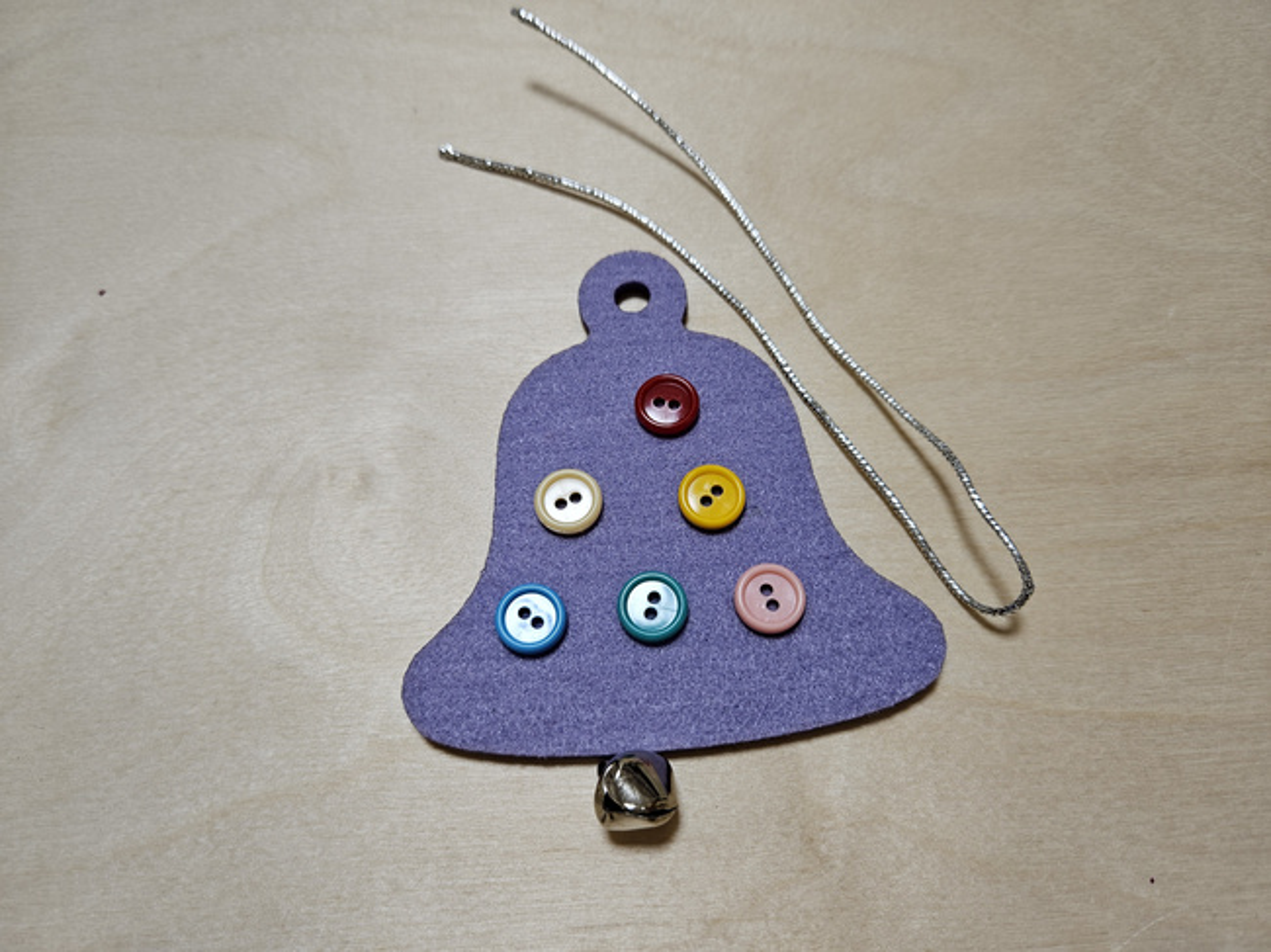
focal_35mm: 23
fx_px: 844
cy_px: 476
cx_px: 636
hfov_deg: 73.9
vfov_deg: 58.8
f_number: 1.8
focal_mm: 5.4
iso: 100
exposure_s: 1/100
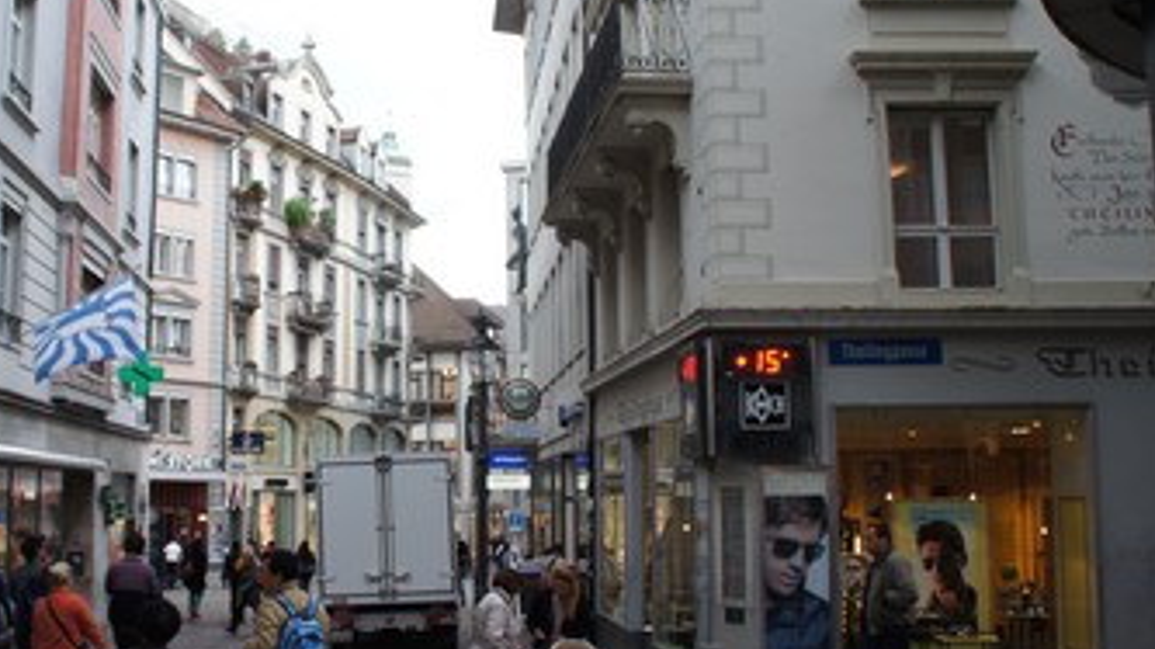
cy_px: 338
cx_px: 413
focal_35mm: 39
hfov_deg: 50.9
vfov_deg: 30.4
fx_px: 1194
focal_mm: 18
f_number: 4.5
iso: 100
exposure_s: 1/60
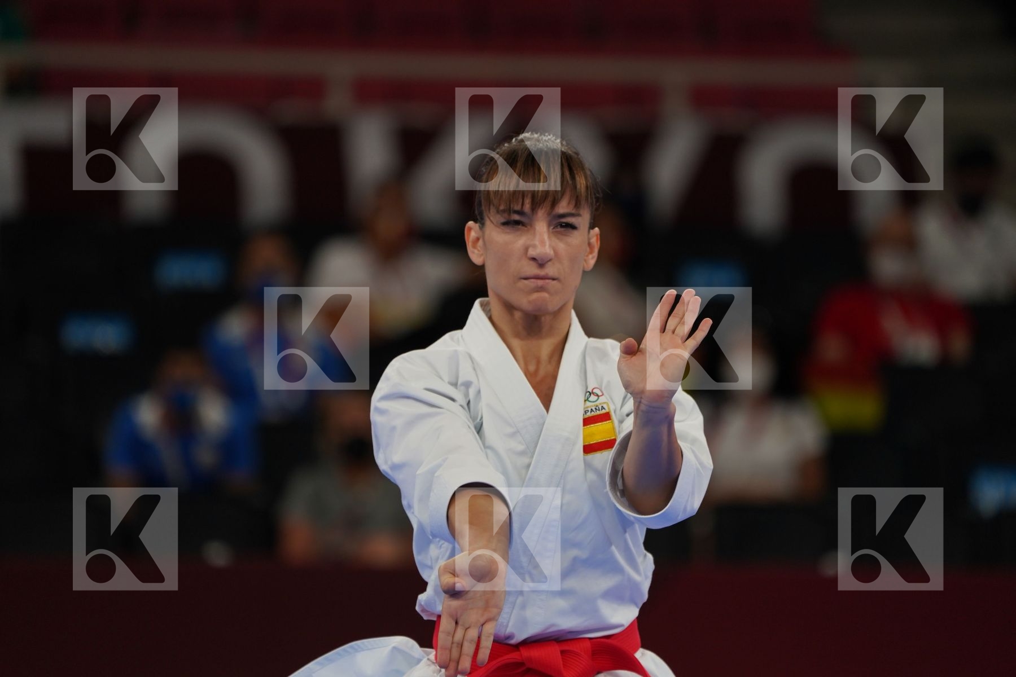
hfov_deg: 5.8
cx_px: 508
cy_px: 338
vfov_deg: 3.8
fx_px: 10103
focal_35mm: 358
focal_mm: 358
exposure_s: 1/500
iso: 800
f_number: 5.6
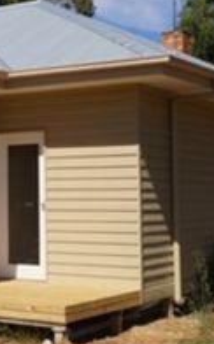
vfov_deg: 23.5
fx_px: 824
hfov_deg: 14.3
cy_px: 124
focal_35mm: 88
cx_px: -56
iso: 100
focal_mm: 24
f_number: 16
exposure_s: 1/160
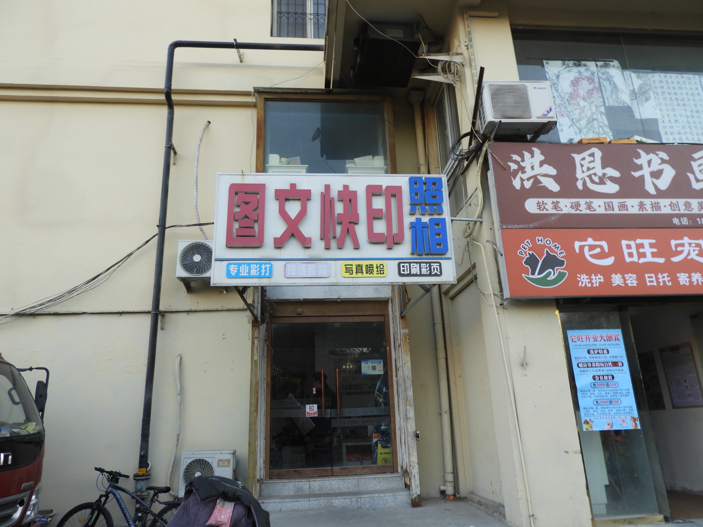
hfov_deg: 71.6
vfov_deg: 56.8
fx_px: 487
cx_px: 352
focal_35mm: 24
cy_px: 264
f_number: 3.3
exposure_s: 1/100
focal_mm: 4.3
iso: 100
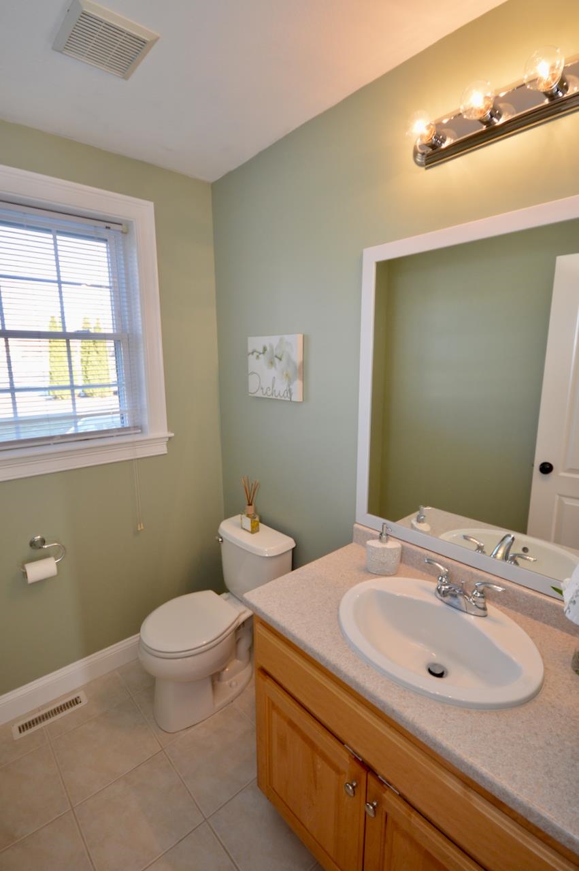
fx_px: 363
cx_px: 290
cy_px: 436
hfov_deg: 77.2
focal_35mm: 15
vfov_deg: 100.4
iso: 400
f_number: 4.5
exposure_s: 1/80
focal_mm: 10
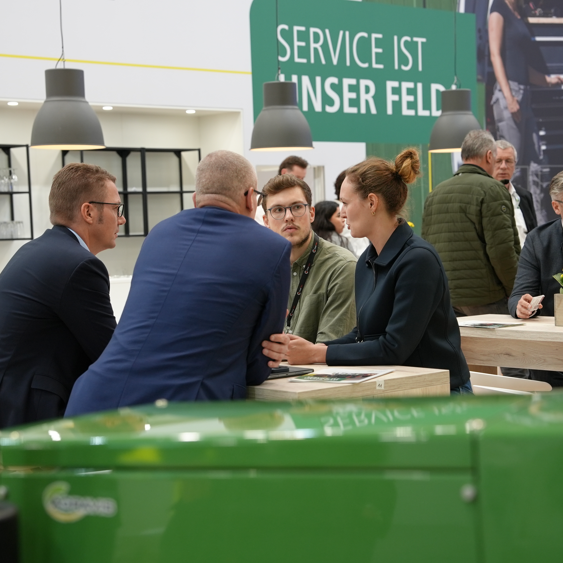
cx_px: 311
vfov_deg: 23.7
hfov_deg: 23.7
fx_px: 1343
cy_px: 283
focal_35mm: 73
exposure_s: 1/160
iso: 1000
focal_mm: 57
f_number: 4
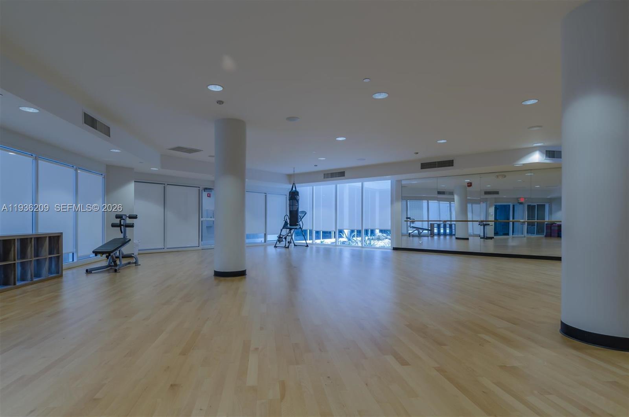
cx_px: 314
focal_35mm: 18
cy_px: 208
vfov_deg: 67.2
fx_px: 314
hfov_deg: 90.1
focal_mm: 12
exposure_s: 1/1.25
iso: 100
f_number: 9
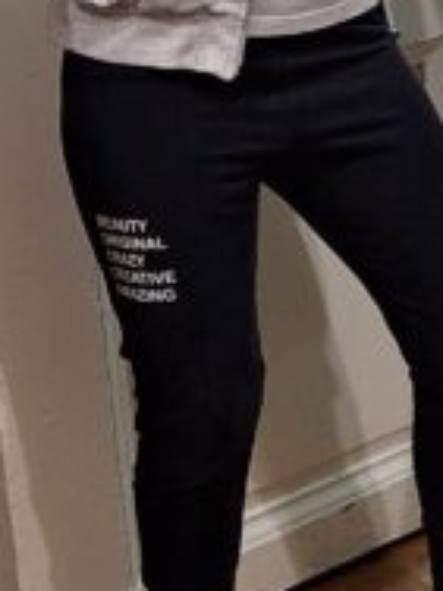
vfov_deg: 15.5
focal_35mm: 125
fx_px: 2133
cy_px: 28
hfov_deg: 10.2
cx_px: 1100
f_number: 1.8
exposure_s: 1/33
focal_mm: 5.54
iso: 250
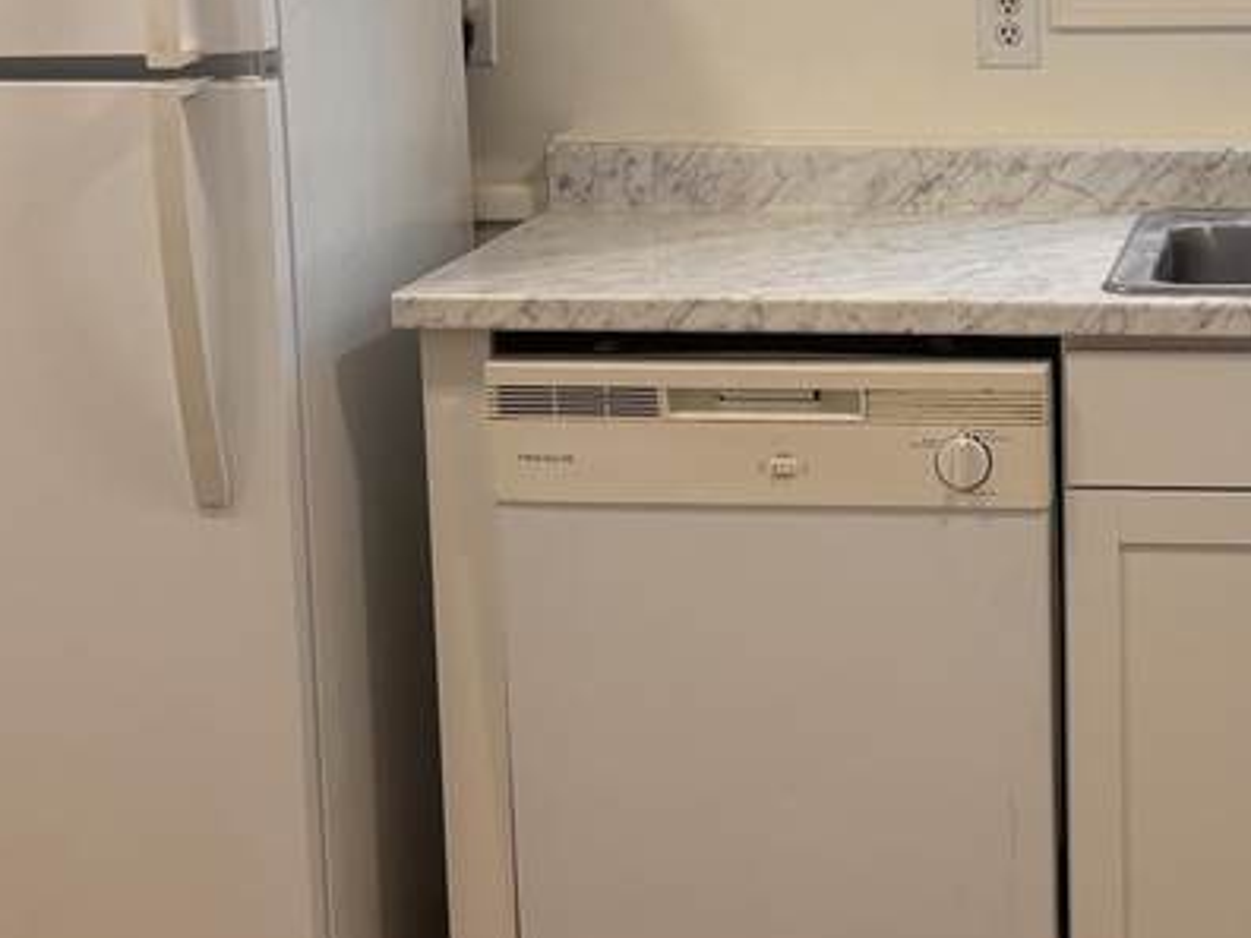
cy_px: 278
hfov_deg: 22.7
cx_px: 1125
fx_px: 3036
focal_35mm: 84
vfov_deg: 17.5
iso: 80
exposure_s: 1/60
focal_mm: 5.96
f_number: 1.6
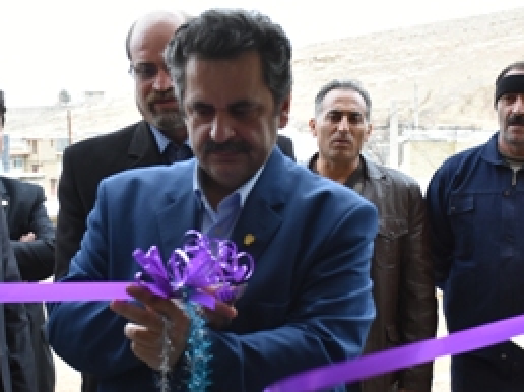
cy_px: 228
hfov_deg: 22.3
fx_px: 1328
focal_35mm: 88
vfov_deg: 16.8
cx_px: 203
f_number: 6.3
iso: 800
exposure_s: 1/160
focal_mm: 35
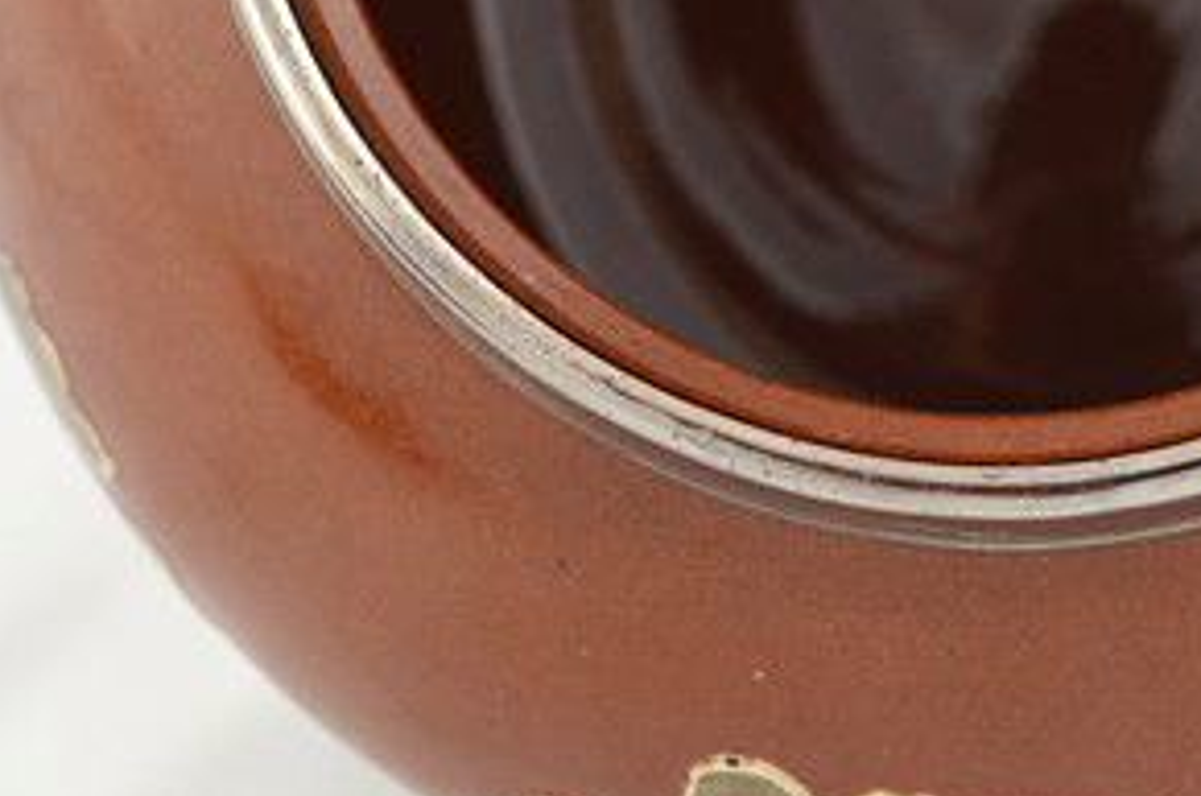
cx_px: 933
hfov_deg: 12.4
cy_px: -250
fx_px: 5495
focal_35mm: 165
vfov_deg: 8.2
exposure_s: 1/40
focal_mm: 32
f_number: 4.8
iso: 400
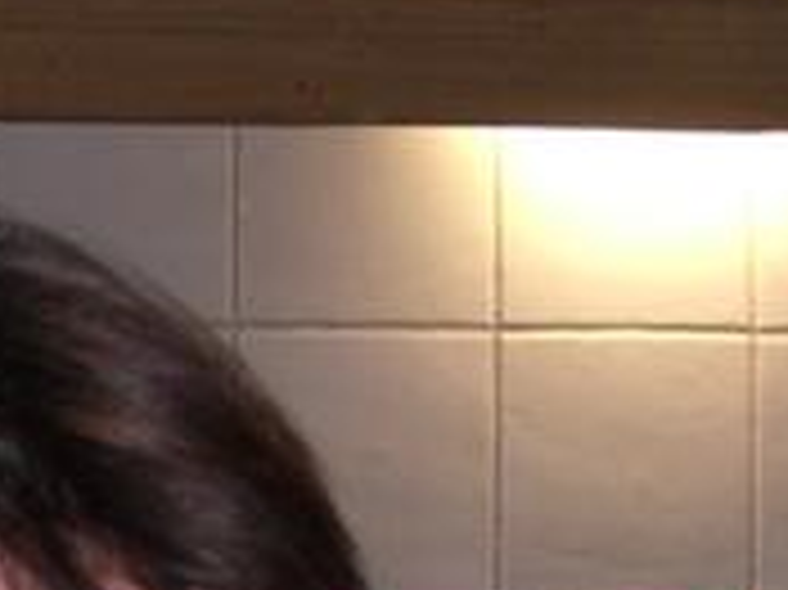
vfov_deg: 3.5
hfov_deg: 4.7
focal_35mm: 418
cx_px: 401
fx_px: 9509
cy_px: 946
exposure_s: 1/60
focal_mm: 18.6
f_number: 5.2
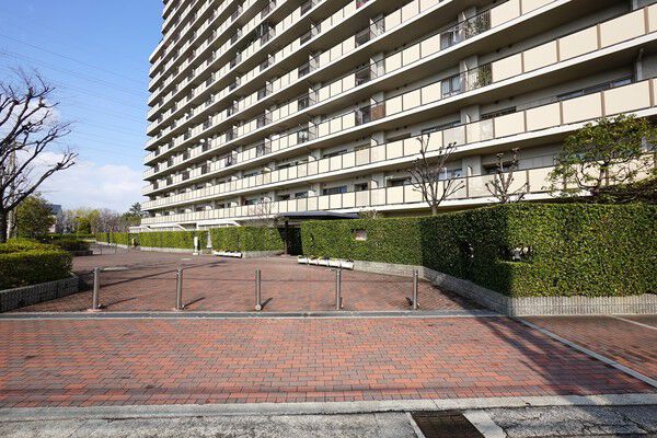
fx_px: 274
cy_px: 219
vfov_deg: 77.3
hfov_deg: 100.4
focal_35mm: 15
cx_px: 328
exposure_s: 1/80
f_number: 13
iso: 100
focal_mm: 10
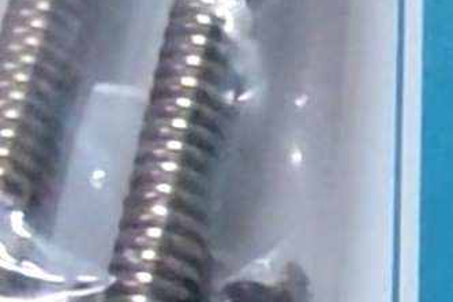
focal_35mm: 295
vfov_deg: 4.6
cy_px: 608
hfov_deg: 6.9
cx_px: 720
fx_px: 3710
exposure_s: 1/100
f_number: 3.6
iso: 400
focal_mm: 34.3
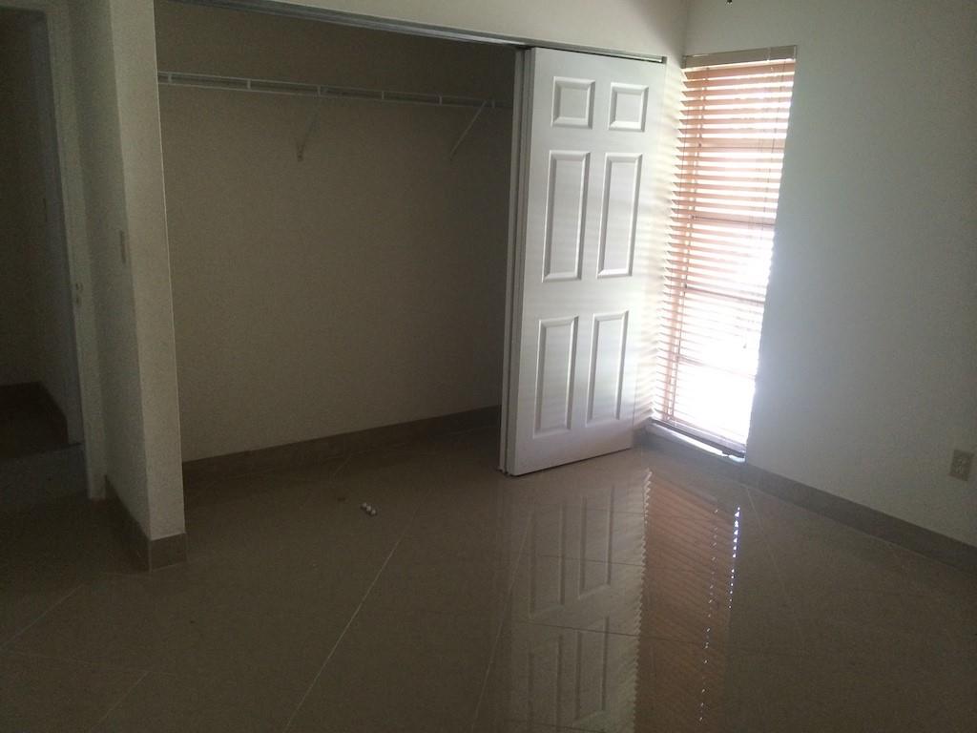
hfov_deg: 60.0
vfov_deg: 46.8
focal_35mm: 30
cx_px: 488
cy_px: 366
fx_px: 847
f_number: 2.2
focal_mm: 4.12
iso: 64
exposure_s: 1/30
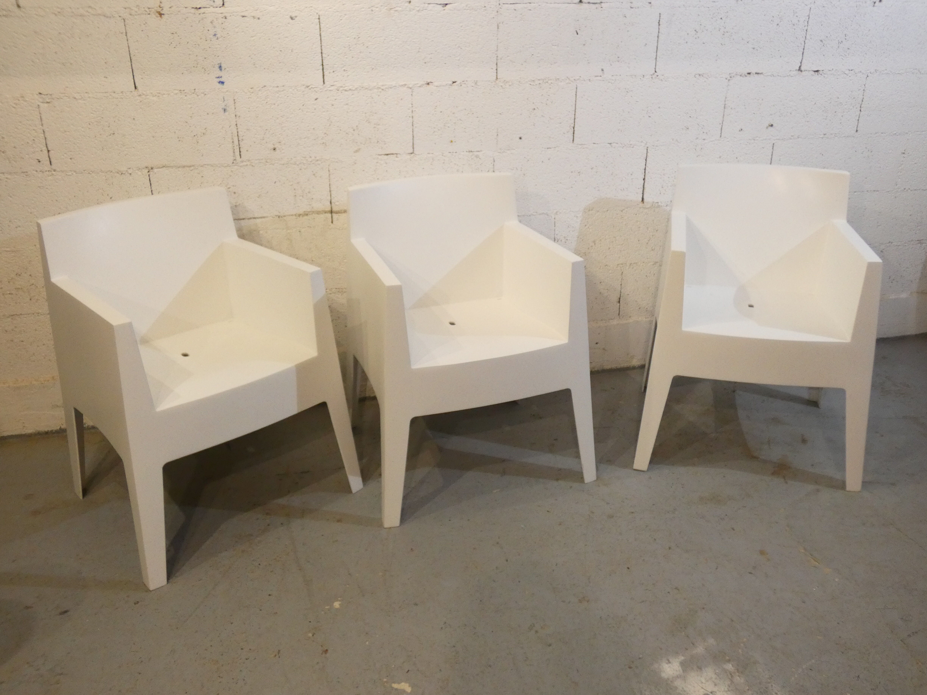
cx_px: 464
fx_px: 830
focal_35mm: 31
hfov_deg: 58.4
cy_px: 348
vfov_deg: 45.4
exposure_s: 1/80
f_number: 3.3
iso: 500
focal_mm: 5.5
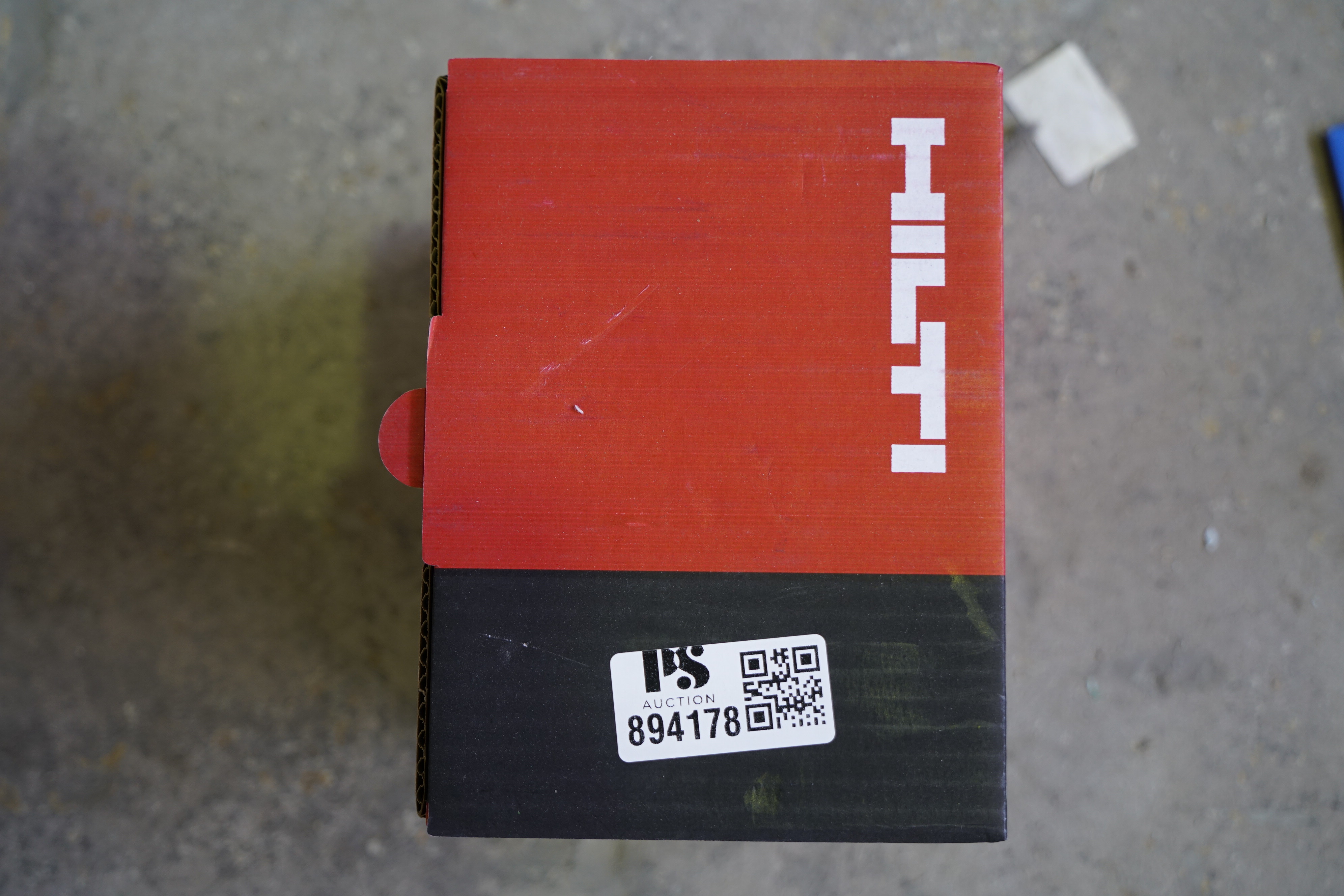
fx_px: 1531
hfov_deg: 47.4
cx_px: 672
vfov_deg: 32.6
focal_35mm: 41
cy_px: 448
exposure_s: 1/60
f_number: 4
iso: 800
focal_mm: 41
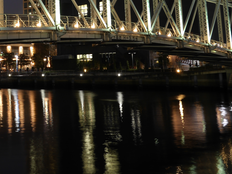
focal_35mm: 64
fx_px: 429
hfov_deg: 28.6
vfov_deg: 21.8
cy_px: -16
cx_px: 6
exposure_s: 4
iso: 125
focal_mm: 12
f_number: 5.6
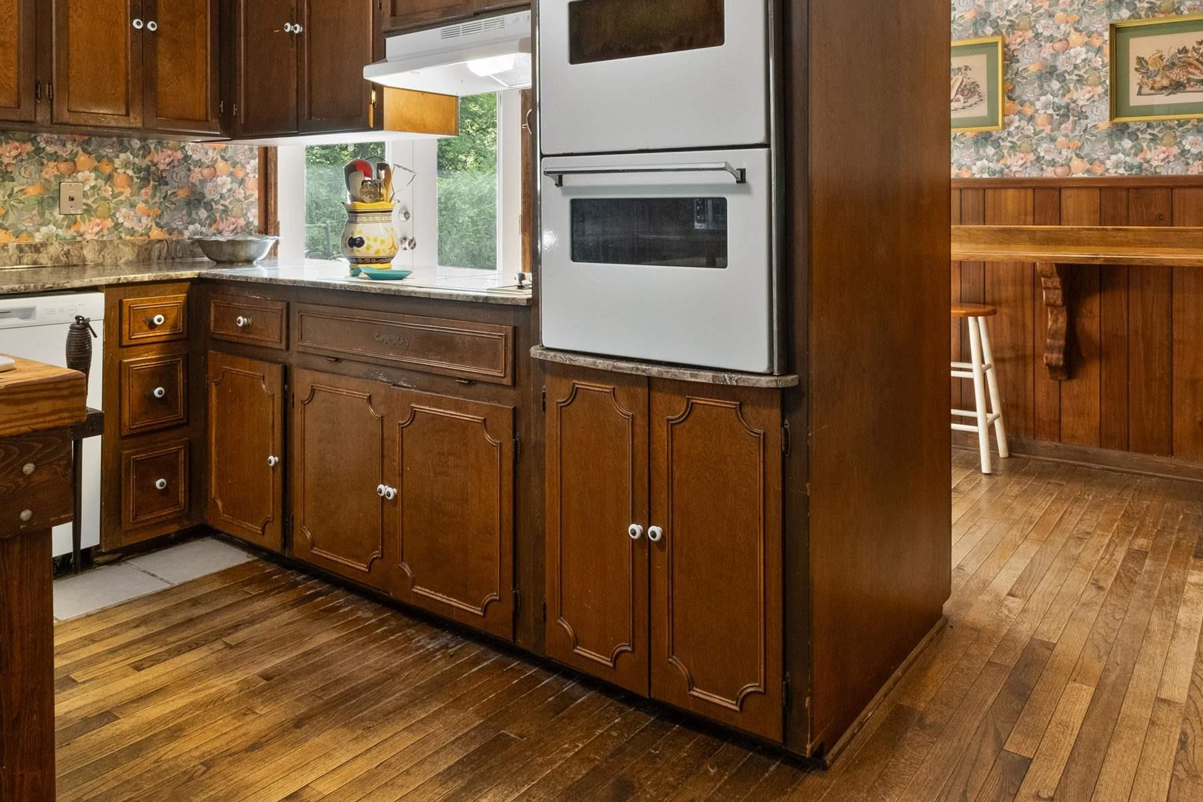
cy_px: 210
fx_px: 869
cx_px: 612
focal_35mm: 26
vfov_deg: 47.9
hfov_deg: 69.4
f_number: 8
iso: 800
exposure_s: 1/2.5
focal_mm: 10
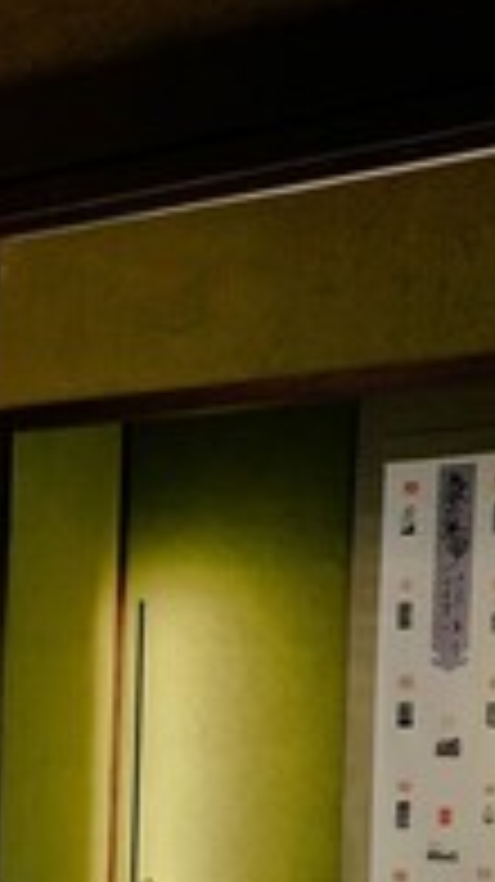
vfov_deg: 22.8
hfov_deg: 9.3
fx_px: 2127
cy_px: 819
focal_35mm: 91
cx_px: -1152
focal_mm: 20
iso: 500
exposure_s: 1/30
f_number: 4.5
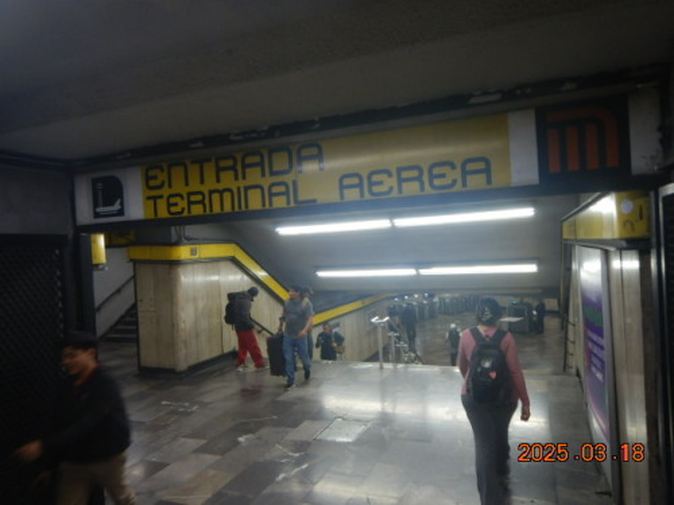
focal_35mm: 24
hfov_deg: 71.6
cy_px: 252
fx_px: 467
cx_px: 337
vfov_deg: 56.8
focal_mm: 4.3
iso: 180
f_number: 2.8
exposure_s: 1/30
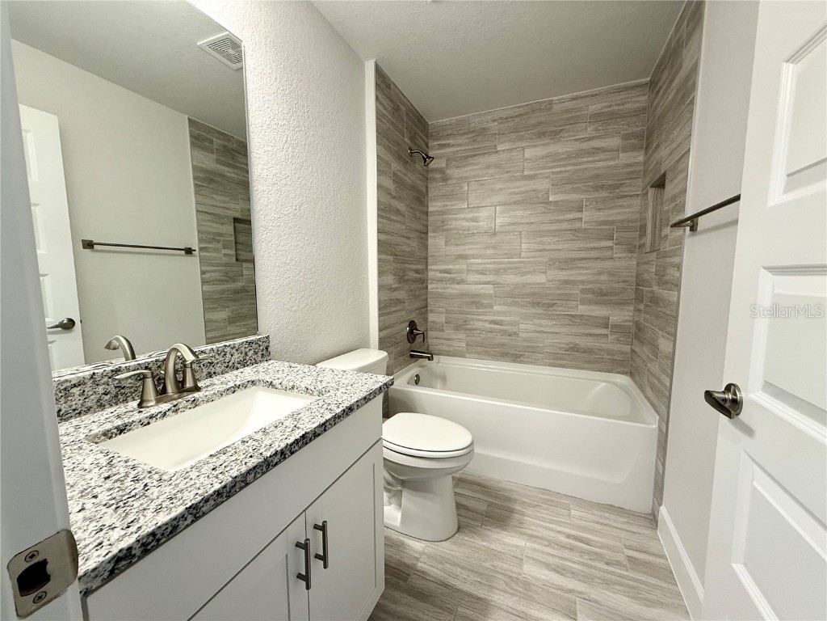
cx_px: 414
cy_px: 310
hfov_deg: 102.1
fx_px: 334
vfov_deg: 85.7
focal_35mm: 14
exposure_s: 1/120
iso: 250
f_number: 2.2
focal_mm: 2.22
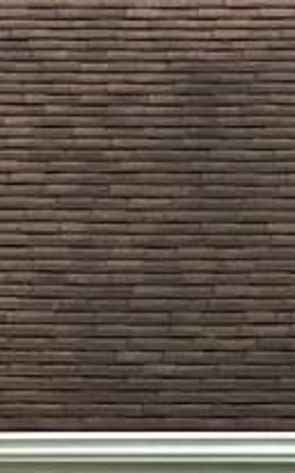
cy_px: 715
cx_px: -222
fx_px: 7038
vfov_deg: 3.8
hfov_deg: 2.4
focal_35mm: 546
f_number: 2
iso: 20
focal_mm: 6
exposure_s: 1/1497
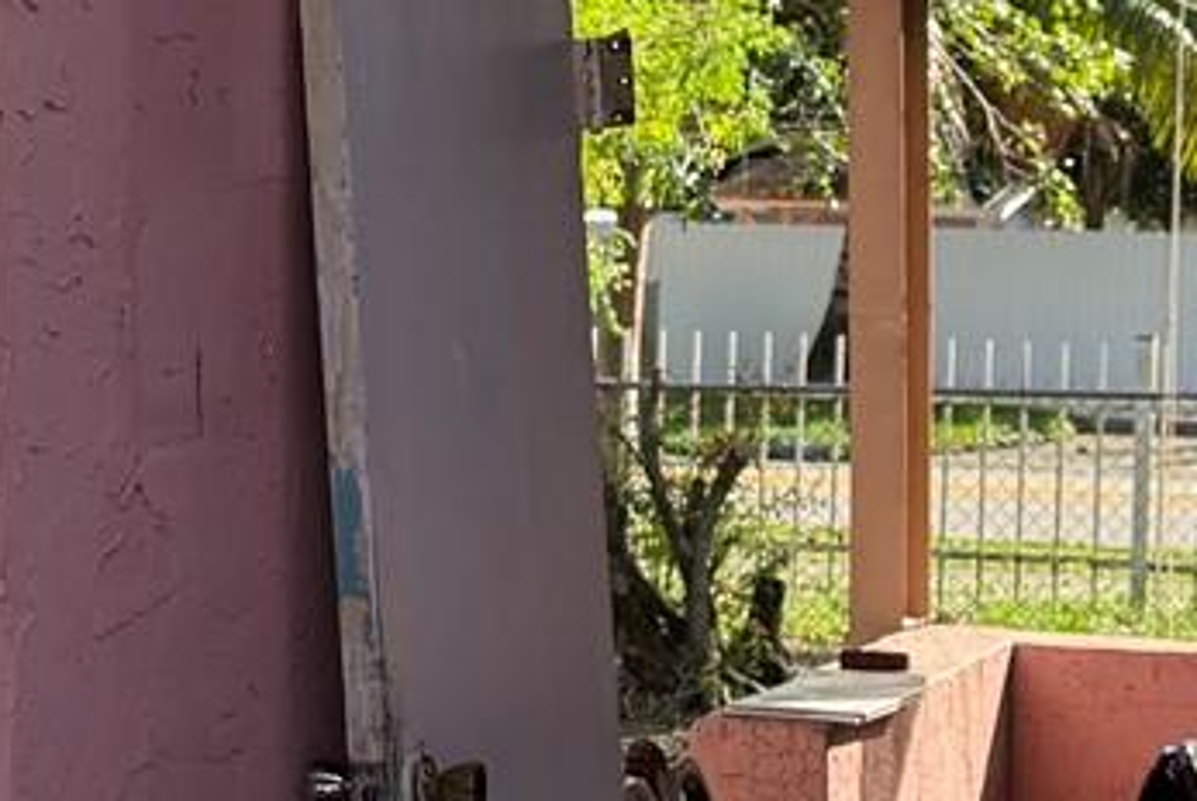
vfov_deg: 11.9
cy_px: 387
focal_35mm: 115
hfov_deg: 17.5
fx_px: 3827
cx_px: 93
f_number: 1.78
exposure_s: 1/1727
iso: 80
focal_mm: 6.76
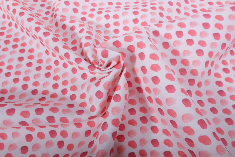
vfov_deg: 53.2
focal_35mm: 24
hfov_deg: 73.7
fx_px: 157
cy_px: 78
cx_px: 118
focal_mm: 16
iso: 400
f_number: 13
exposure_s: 1/180
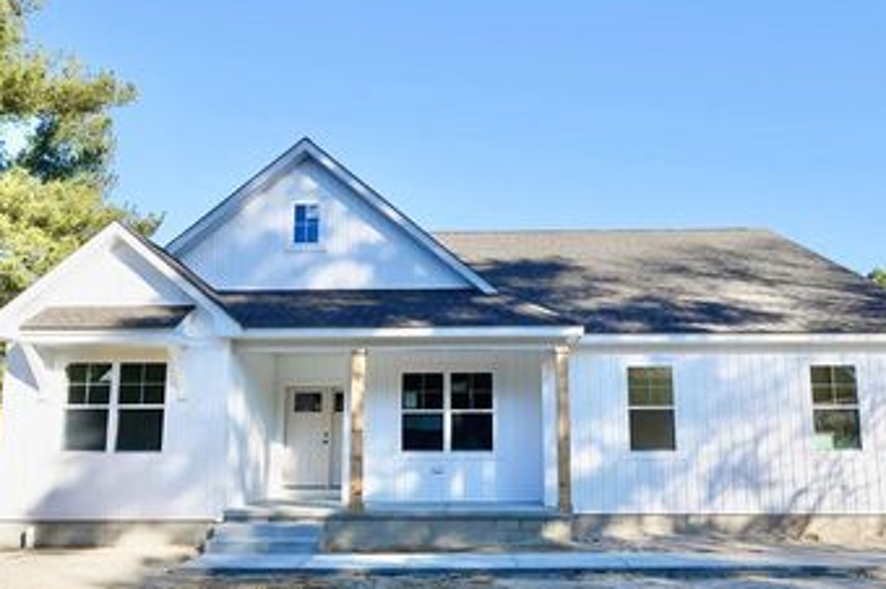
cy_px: 353
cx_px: 461
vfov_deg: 50.9
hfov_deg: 71.5
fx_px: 615
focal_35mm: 25
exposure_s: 1/320
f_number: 5.6
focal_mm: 17
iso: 100
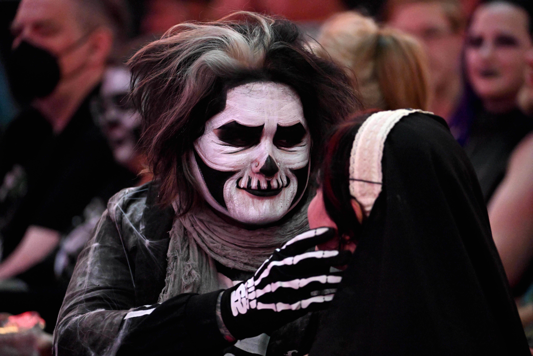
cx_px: 266
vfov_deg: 6.5
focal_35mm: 210
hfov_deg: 9.8
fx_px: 3109
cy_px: 178
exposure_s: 1/125
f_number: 4
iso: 10000
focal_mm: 210
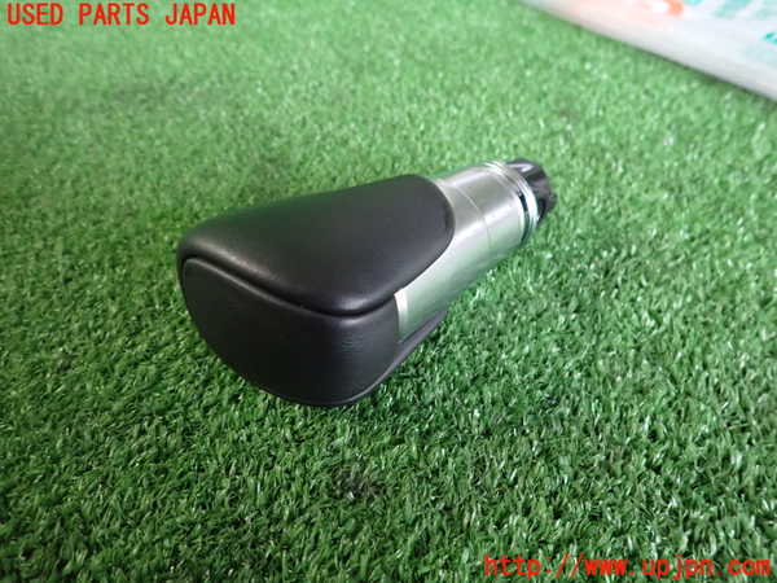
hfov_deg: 69.4
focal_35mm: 25
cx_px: 388
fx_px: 561
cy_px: 292
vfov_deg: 54.9
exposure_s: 1/30
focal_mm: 4.5
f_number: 2
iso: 640
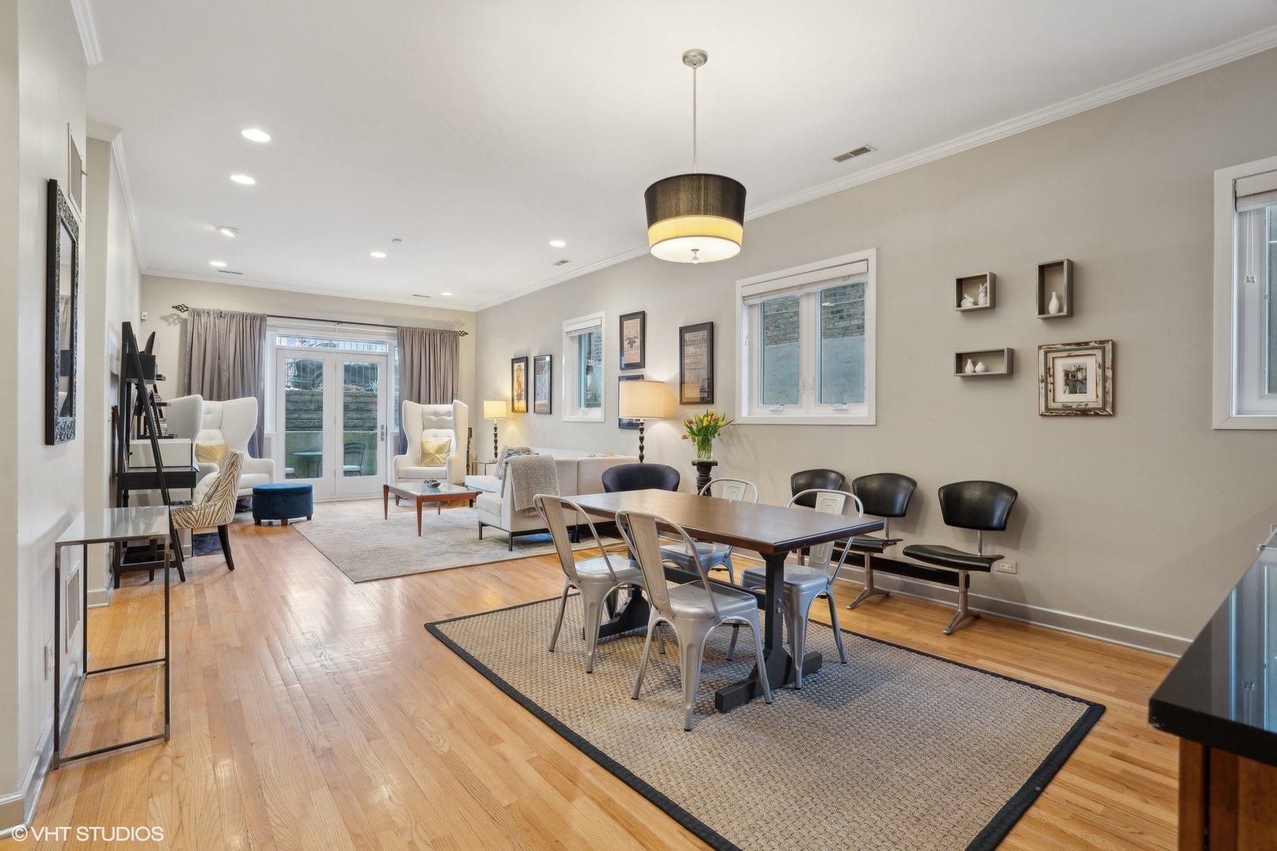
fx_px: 568
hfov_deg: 96.7
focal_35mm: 16
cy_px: 426
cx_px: 638
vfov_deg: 73.7
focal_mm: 16
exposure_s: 1/4
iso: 320
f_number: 8
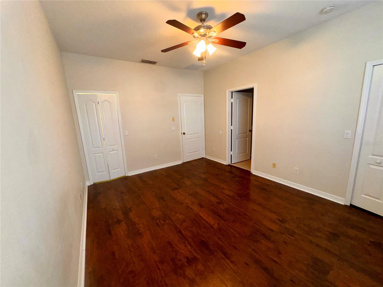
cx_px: 192
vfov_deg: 85.7
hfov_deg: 102.1
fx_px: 155
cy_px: 144
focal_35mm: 14
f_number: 2.2
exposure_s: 1/60
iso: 160
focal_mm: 2.22
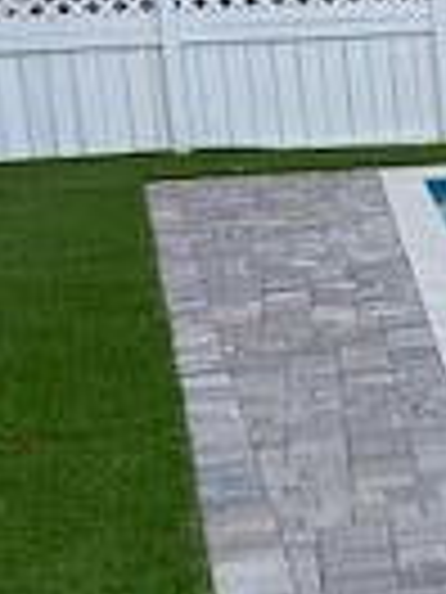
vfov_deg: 15.6
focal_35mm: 126
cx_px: 1000
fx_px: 2165
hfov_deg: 10.4
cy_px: 454
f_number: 1.8
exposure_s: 1/219
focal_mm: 4.25
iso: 32
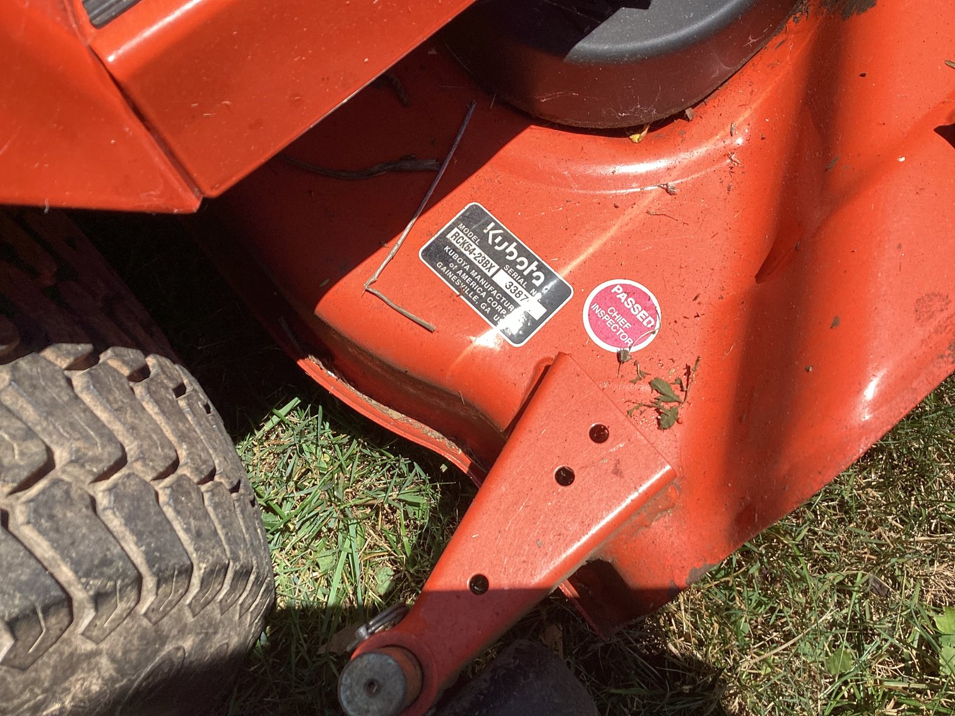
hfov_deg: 58.3
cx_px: 478
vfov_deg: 45.4
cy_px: 358
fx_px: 855
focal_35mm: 31
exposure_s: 1/1031
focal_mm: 3.3
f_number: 2.4
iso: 25
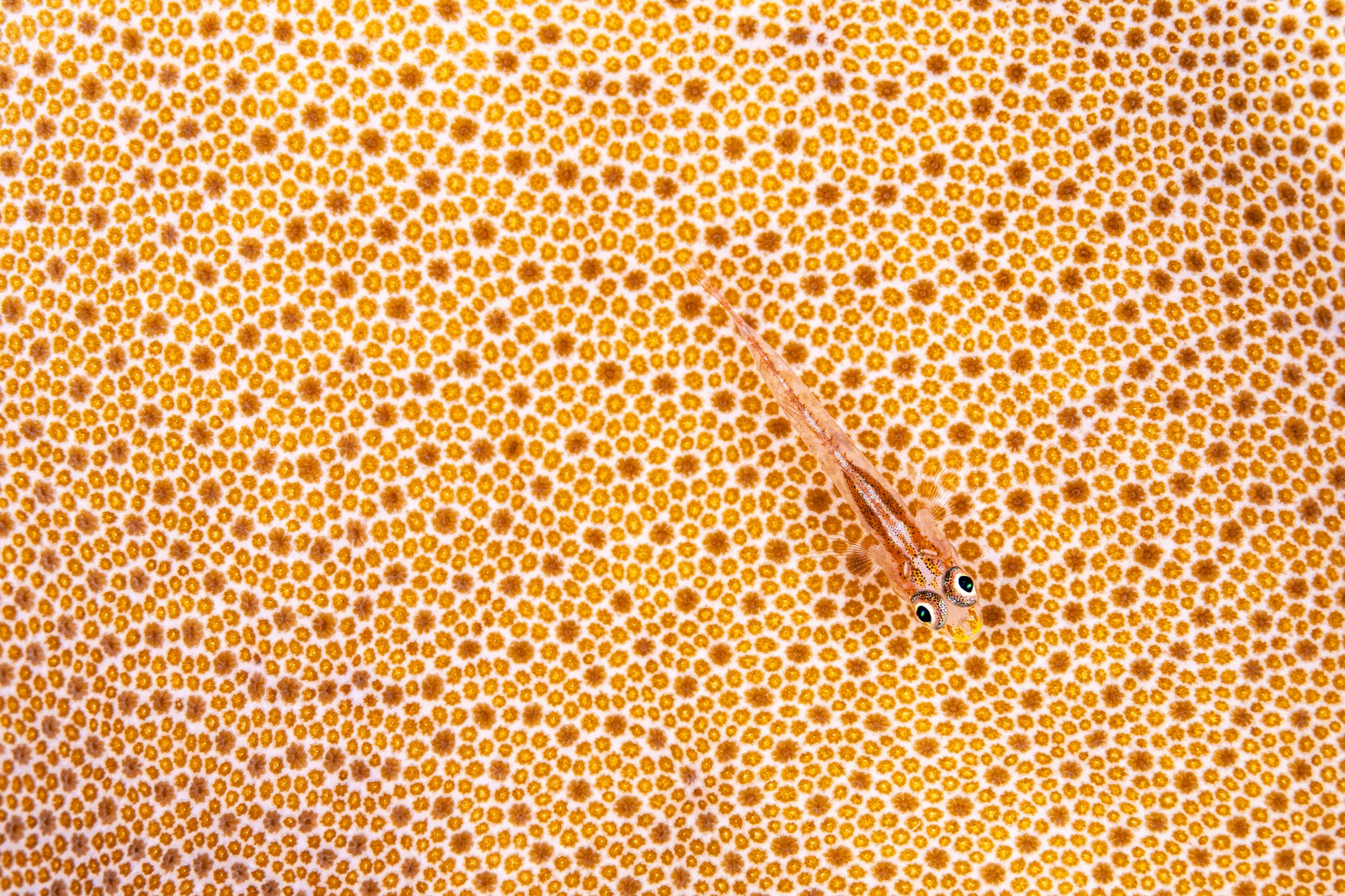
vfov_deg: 13.0
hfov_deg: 19.5
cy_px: 448
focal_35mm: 105
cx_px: 672
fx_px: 3923
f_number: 20
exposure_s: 1/200
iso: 160
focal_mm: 105
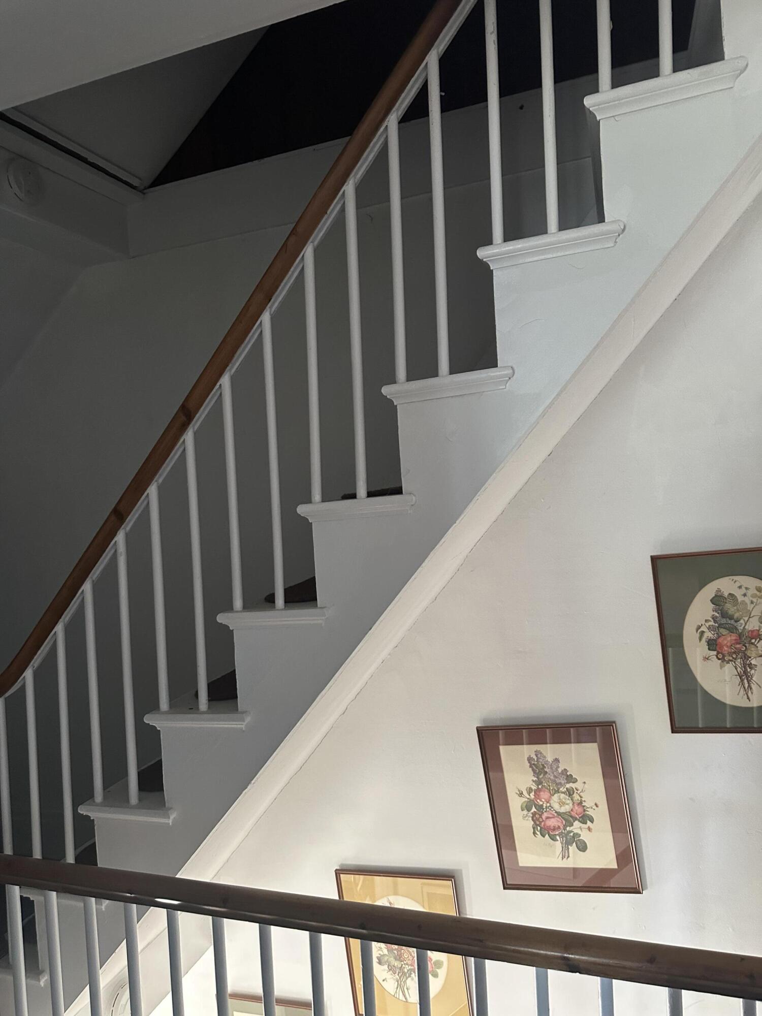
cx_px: 381
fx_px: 704
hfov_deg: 56.8
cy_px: 508
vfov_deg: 71.6
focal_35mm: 24
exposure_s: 1/60
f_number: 1.78
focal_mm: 6.86
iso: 500
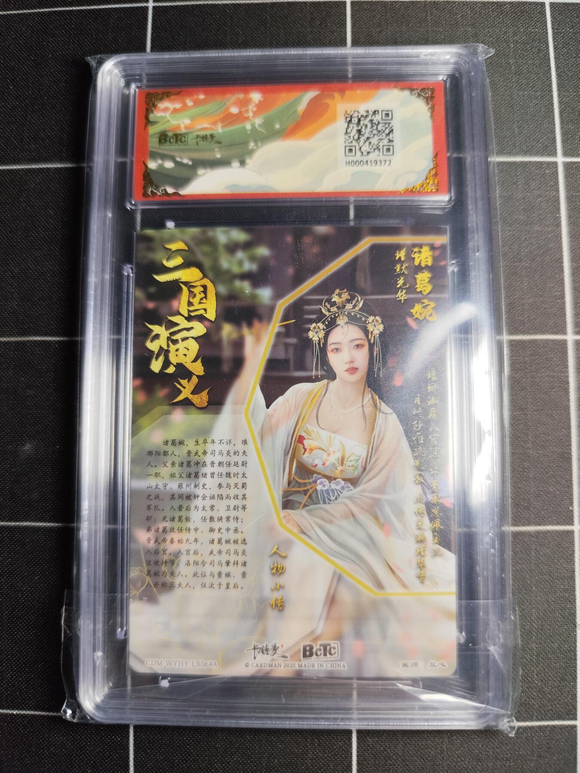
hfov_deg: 58.9
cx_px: 290
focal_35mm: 23
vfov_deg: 73.9
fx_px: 514
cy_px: 386
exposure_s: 1/100
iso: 64
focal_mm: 6.14
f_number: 1.65
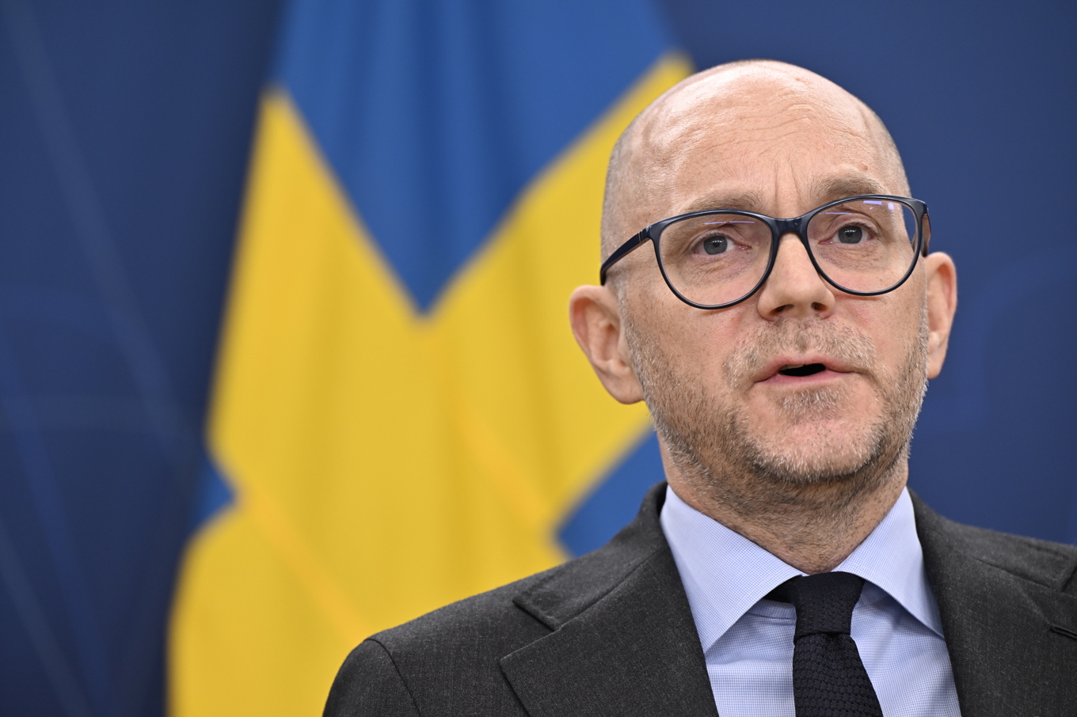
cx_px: 538
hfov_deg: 10.3
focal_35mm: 200
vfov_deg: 6.9
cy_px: 358
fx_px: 5982
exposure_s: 1/200
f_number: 4
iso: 1000
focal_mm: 200
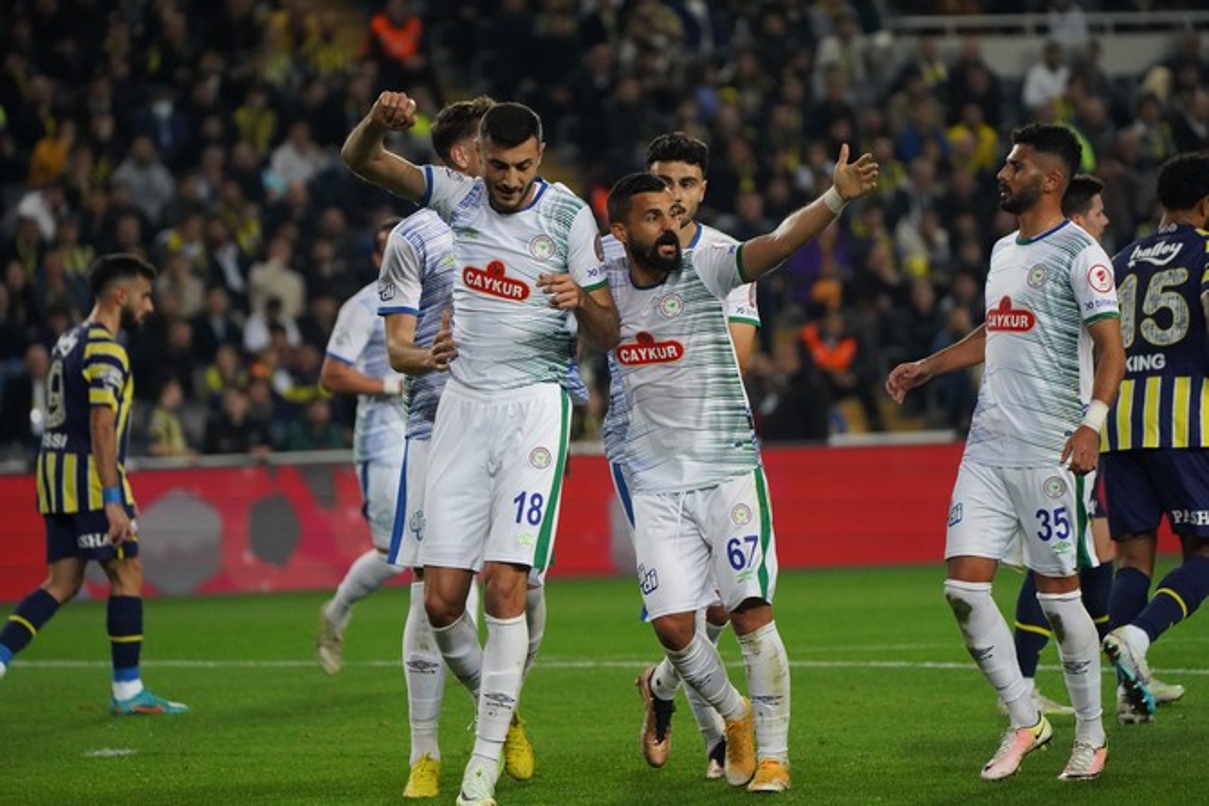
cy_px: 403
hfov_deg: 6.8
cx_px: 604
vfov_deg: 4.5
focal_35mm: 303
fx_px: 10177
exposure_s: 1/2000
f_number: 5.6
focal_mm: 303
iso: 8000
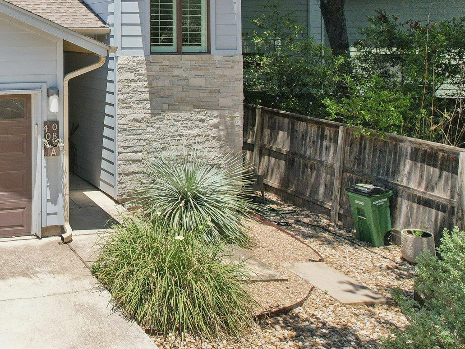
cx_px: 16
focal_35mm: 42
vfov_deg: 33.0
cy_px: 53
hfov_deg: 40.1
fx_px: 564
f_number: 2.8
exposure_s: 1/1600
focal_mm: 8.4
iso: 100
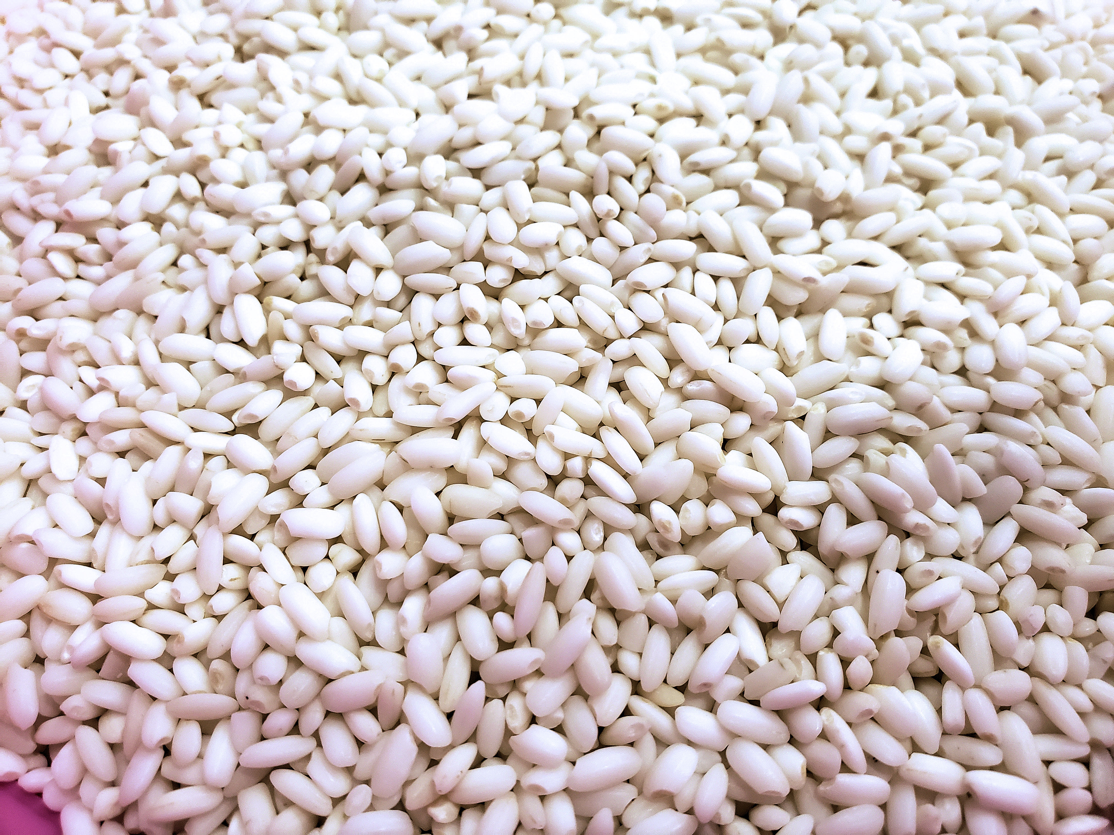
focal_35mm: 26
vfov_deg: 53.1
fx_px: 837
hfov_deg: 67.3
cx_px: 557
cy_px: 418
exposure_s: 1/40
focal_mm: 4.3
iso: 320
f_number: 2.4
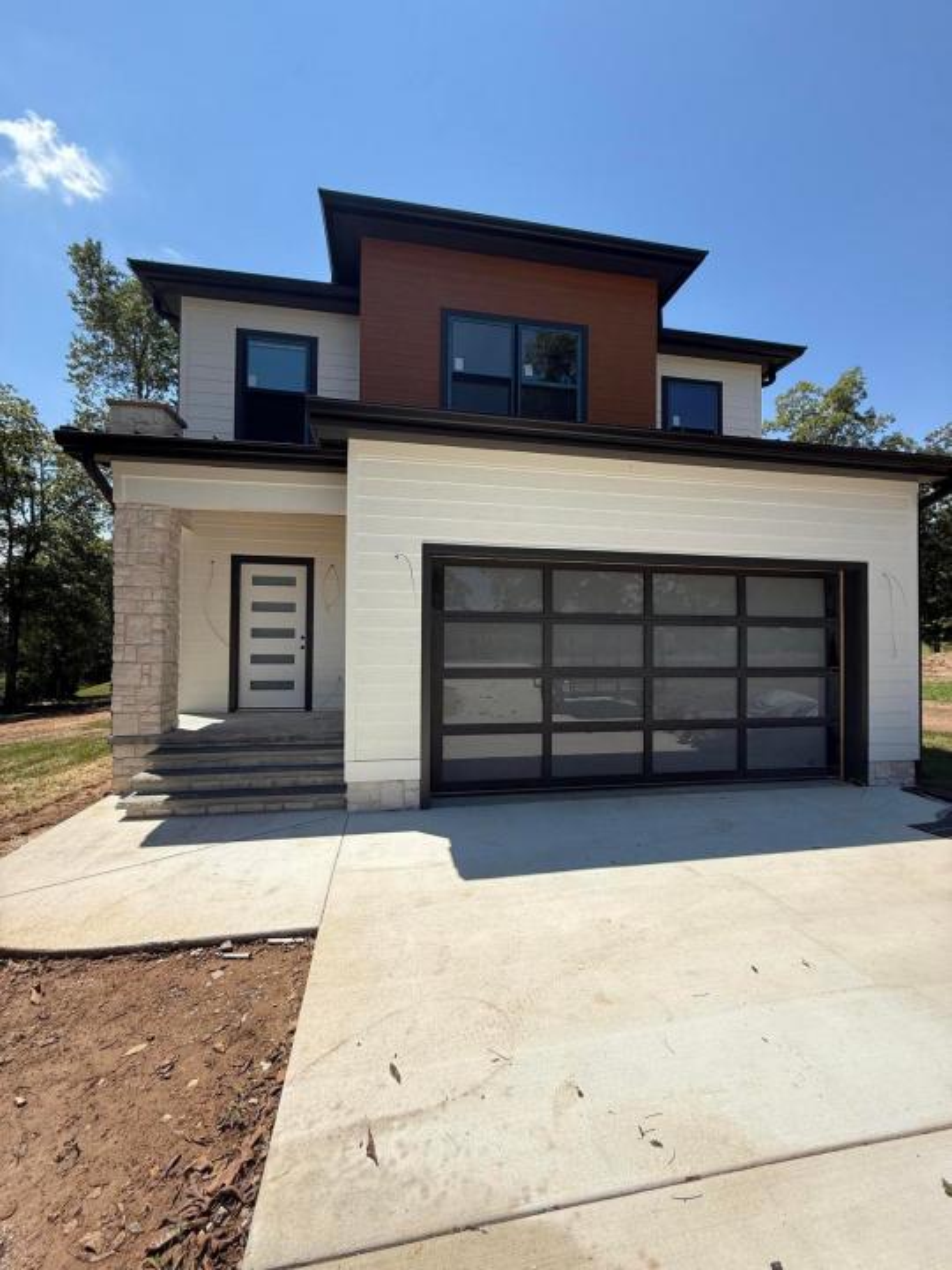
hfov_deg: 85.7
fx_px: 513
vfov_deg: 102.1
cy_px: 635
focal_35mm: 14
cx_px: 476
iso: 50
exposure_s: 1/1698
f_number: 2.2
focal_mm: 2.22
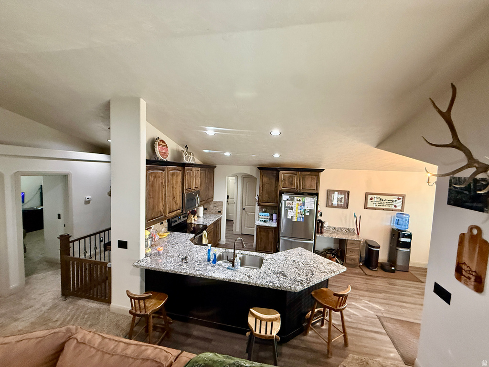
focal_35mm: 14
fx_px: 198
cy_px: 184
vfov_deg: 85.7
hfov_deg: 102.1
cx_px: 244
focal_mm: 2.22
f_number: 2.2
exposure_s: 1/60
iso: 500
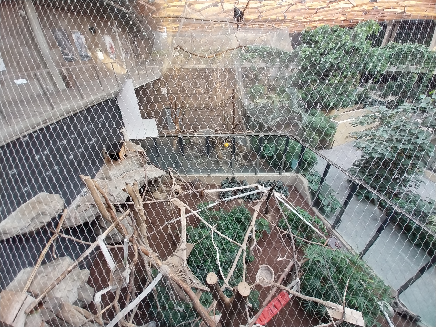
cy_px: 164
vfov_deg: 89.9
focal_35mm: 13
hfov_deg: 106.2
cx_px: 218
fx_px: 164
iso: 100
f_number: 2.2
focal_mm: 1.13
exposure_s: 1/50.1
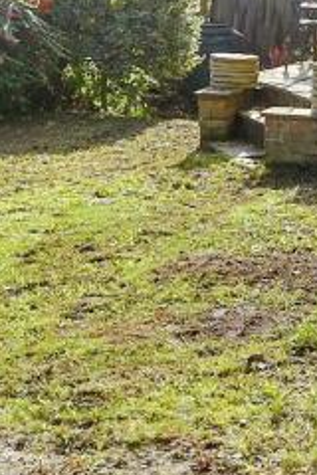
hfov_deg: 16.9
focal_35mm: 81
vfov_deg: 23.6
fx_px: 1070
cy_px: -39
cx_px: 155
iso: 160
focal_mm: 13
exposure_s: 1/250
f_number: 8
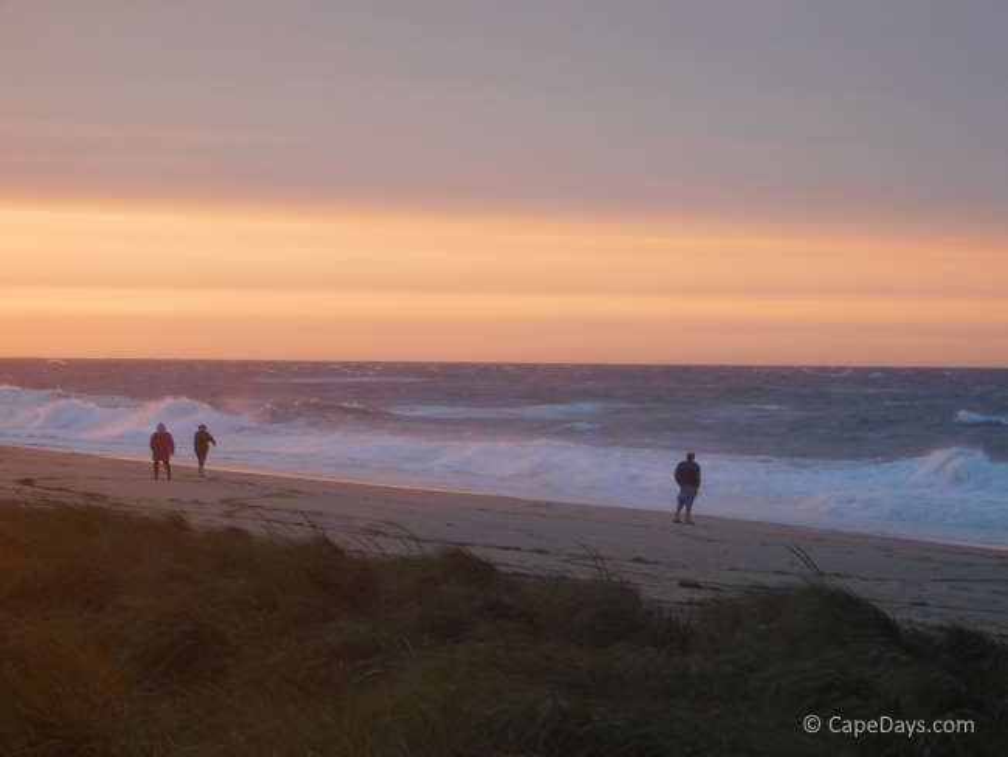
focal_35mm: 115
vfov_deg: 12.9
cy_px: 378
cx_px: 504
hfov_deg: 17.1
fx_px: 3350
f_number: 4.8
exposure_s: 1/100
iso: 125
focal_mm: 20.3
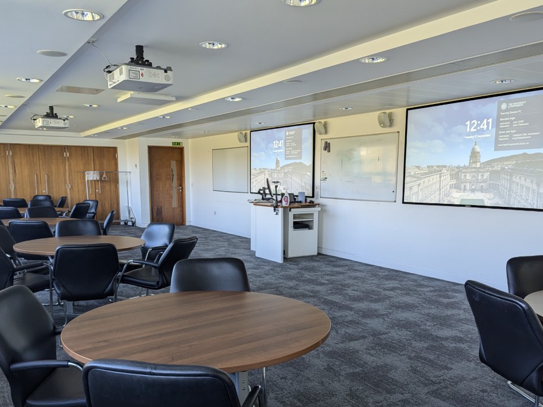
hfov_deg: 56.8
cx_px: 258
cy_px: 258
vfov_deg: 43.7
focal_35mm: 32
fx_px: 502
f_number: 1.85
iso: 48
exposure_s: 1/39.6
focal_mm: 6.81
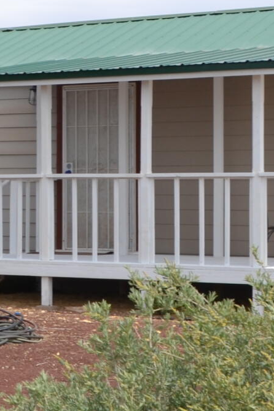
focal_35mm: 121
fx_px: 1381
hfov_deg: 10.8
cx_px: -161
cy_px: 163
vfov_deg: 16.9
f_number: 9
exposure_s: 1/200
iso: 100
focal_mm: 18
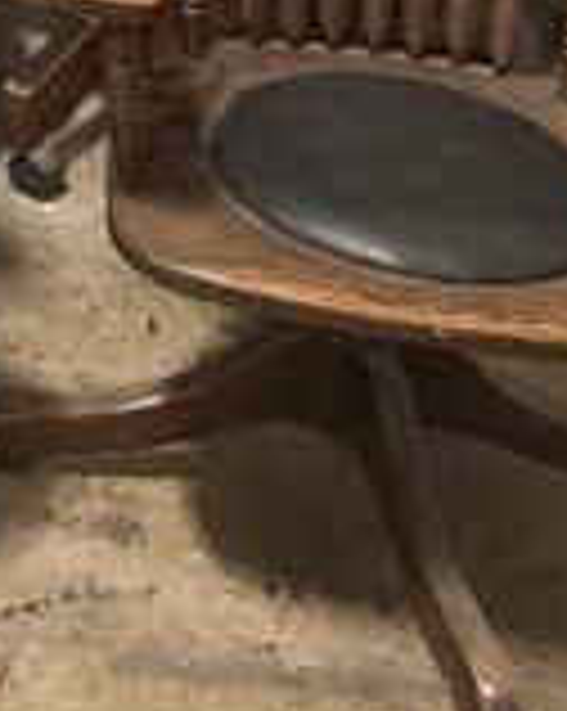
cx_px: -747
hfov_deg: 11.4
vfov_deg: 14.9
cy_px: -522
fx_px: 2396
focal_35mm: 114
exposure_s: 1/40
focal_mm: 6.86
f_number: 1.78
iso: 640
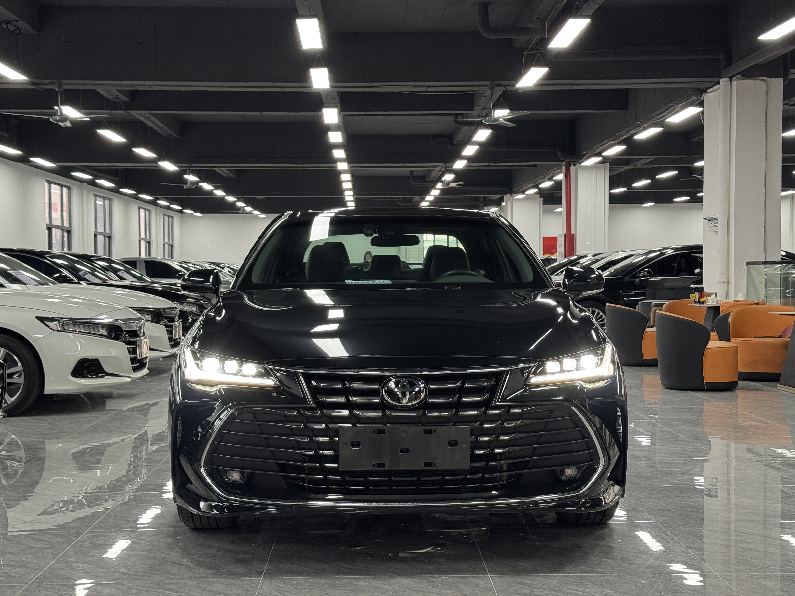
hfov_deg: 39.7
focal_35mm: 48
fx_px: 1102
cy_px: 298
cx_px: 398
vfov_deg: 30.3
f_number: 1.78
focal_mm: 6.76
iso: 125
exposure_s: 1/50
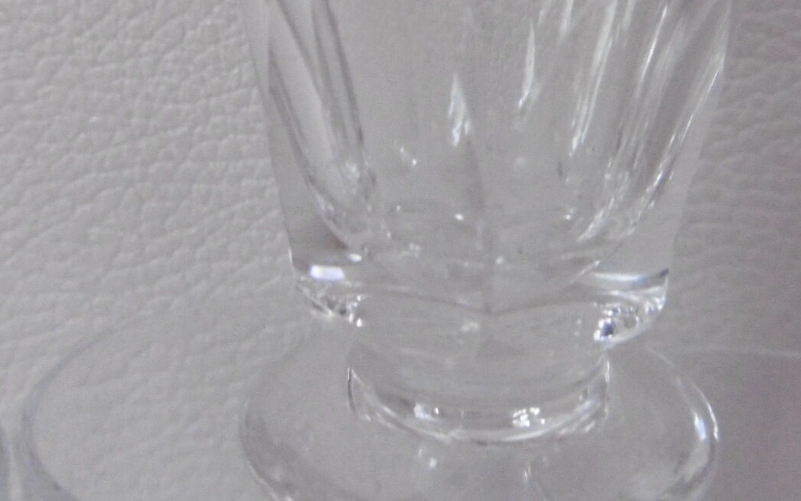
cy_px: 97
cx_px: 441
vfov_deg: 25.4
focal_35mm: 50
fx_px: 1091
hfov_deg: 40.3
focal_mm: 4.3
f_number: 3.1
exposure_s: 1/40
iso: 800
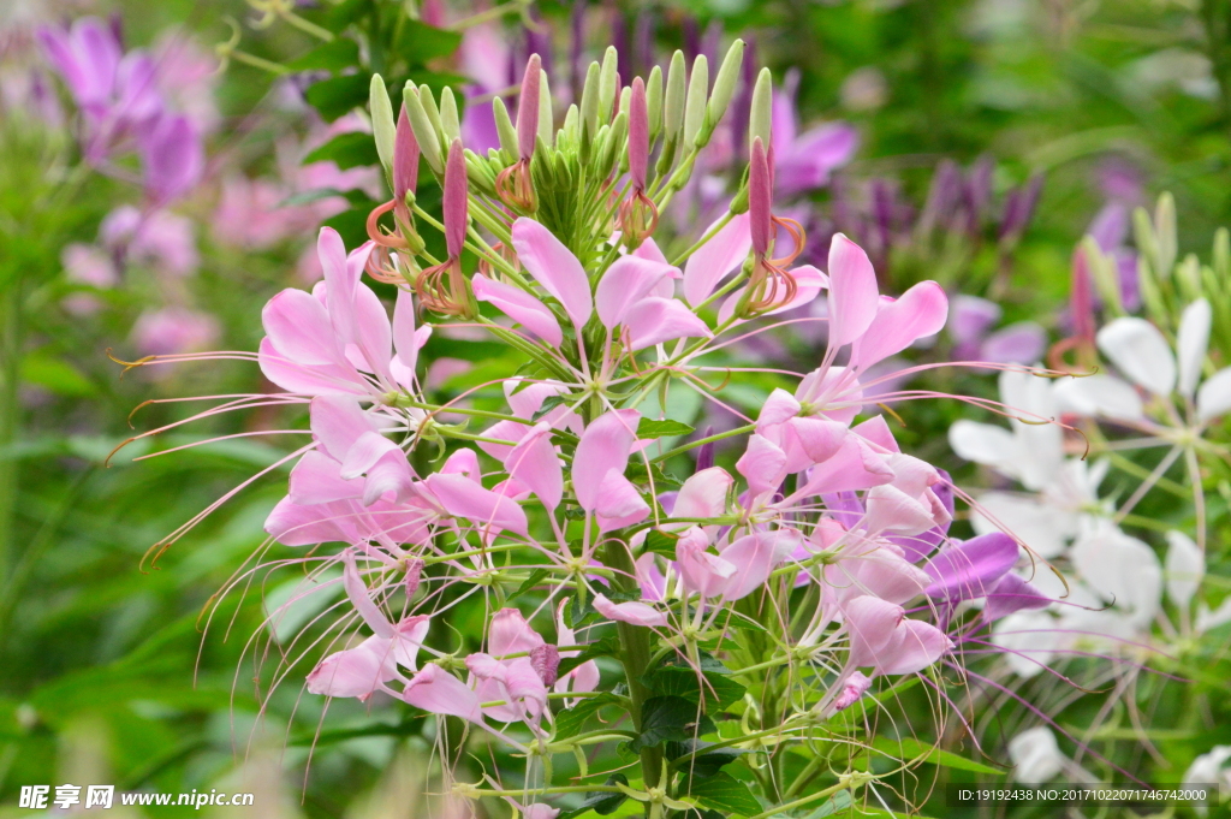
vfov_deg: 3.1
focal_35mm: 450
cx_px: 616
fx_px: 15375
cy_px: 410
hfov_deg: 4.6
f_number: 20
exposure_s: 1/250
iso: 1800
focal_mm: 300
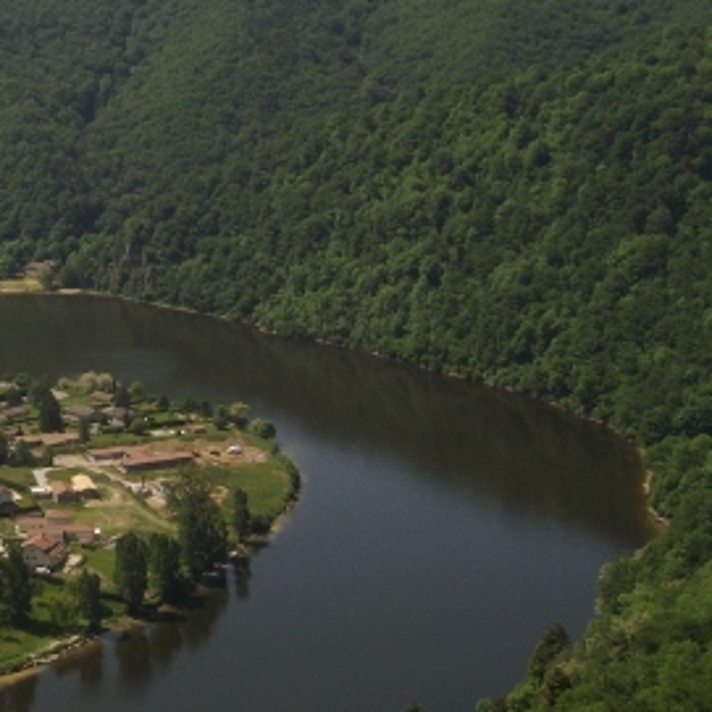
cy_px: 275
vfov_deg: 23.9
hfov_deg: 22.8
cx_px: -42
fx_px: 1675
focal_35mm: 72
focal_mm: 6
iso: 80
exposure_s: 1/640
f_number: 4.8
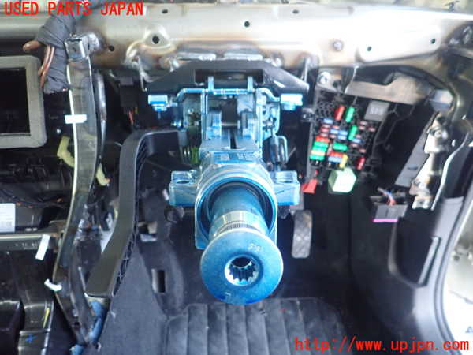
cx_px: 236
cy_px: 178
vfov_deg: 54.9
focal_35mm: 25
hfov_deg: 69.4
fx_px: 342
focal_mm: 4.5
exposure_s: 1/25
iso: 800
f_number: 2
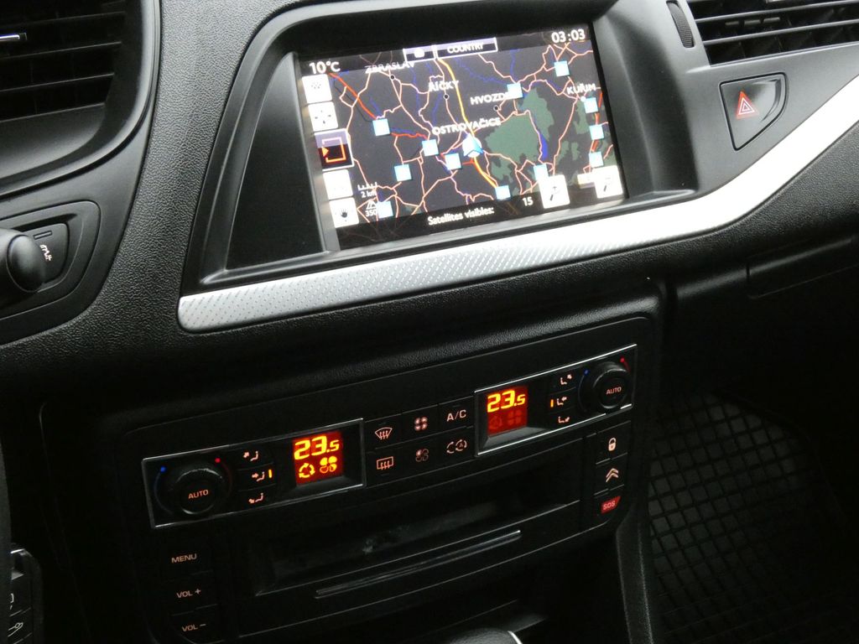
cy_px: 322
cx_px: 430
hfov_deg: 45.8
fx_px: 1017
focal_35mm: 41
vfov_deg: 35.1
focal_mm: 7.3
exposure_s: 1/40
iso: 1600
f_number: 5.6
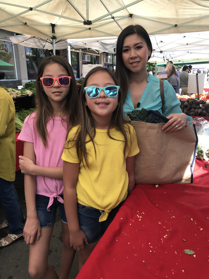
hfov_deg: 49.7
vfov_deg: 63.4
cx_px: 104
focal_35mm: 28
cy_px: 140
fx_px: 225
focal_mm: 3.99
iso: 20
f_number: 1.8
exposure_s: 1/381
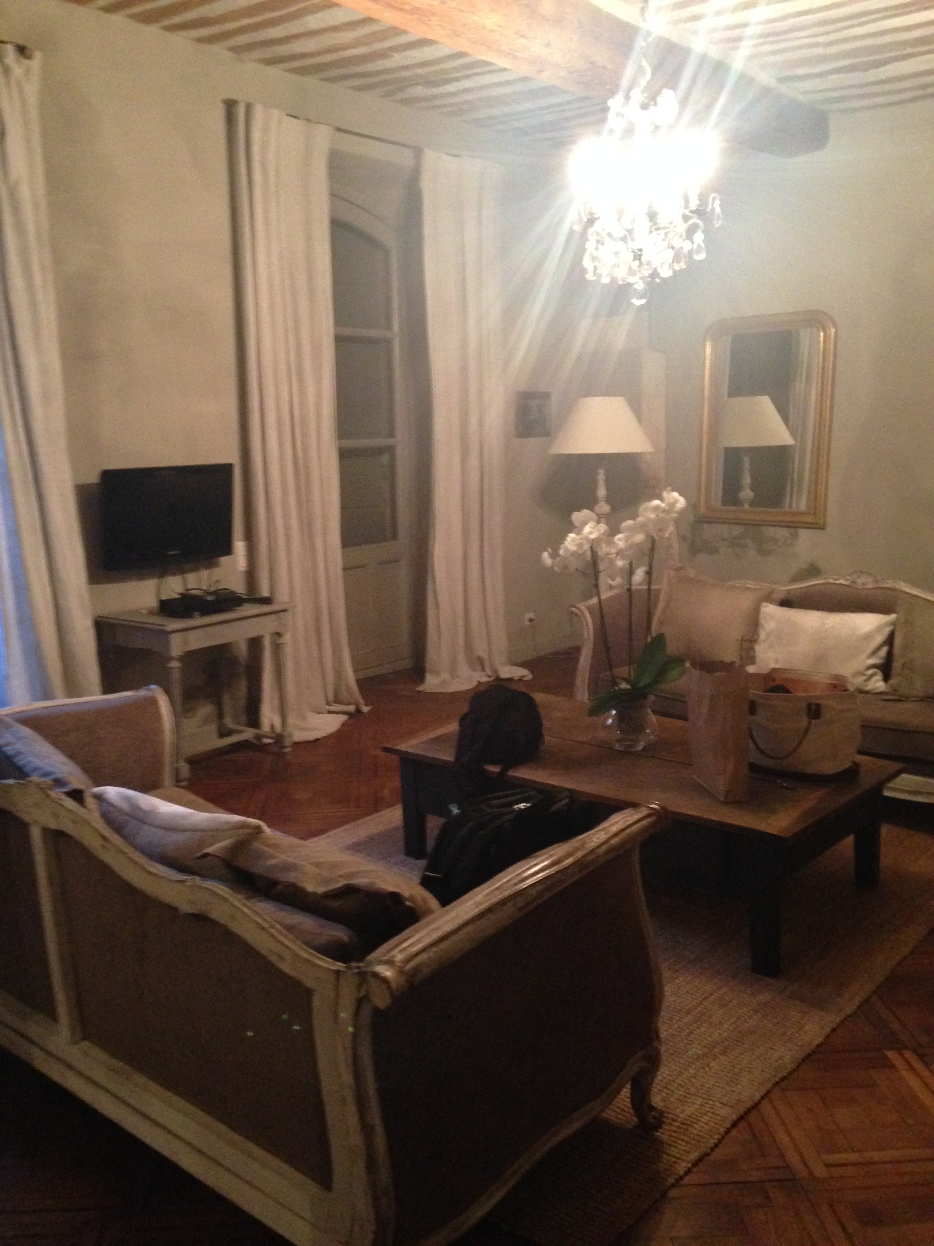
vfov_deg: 55.4
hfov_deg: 42.9
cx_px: 467
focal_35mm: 33
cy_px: 623
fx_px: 1187
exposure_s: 1/15
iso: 500
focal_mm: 4.12
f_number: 2.4
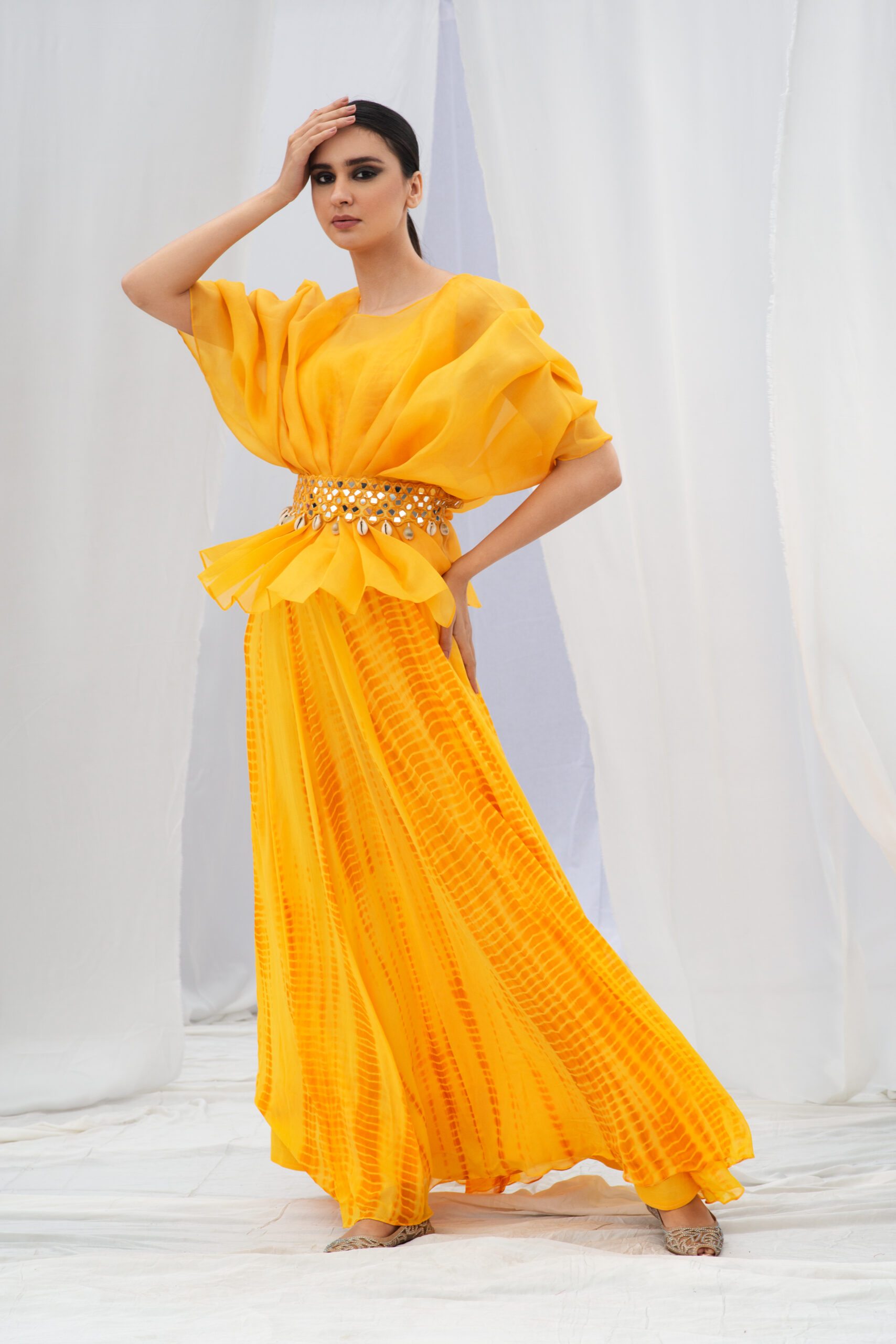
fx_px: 3171
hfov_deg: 16.1
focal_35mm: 85
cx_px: 448
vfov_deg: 23.9
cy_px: 672
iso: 250
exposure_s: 1/160
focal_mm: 85
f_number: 7.1
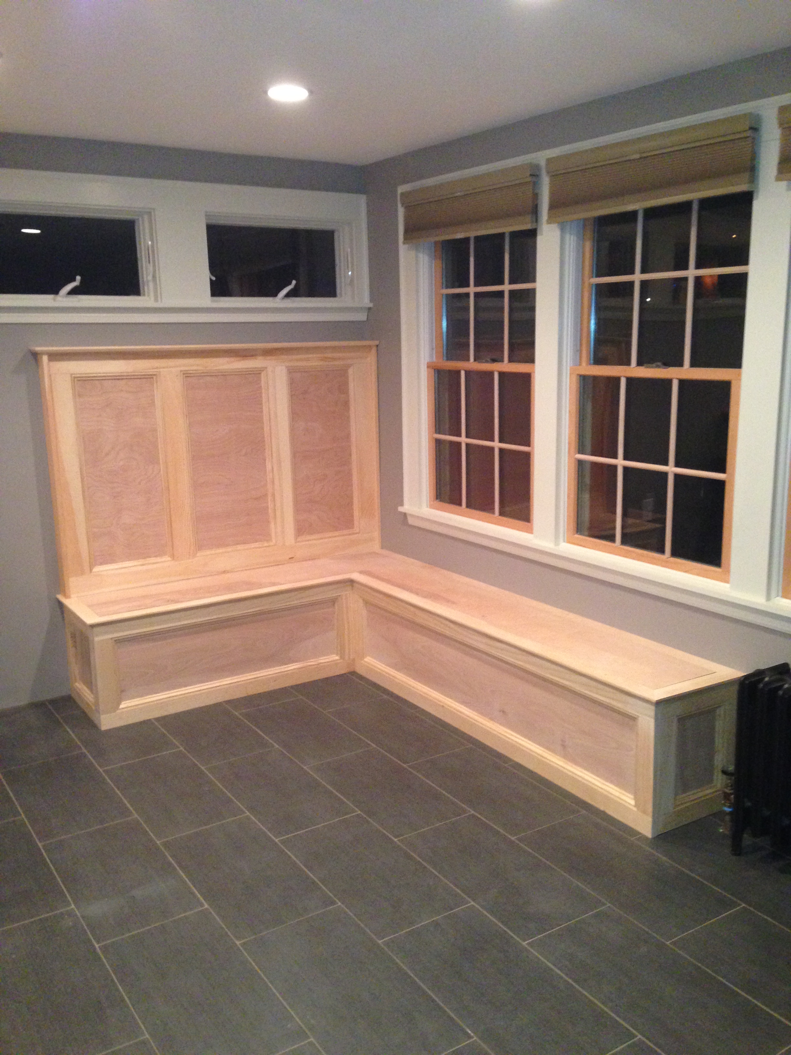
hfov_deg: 42.9
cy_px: 528
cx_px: 396
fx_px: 1005
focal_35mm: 33
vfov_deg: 55.4
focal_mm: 4.12
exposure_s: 1/20
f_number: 2.4
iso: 320
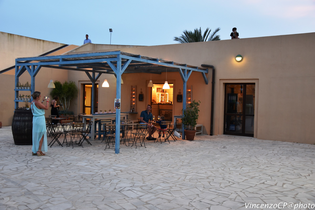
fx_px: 315
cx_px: 158
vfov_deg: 36.9
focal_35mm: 36
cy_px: 105
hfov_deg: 53.1
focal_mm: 24
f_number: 3.8
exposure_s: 1/20
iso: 400
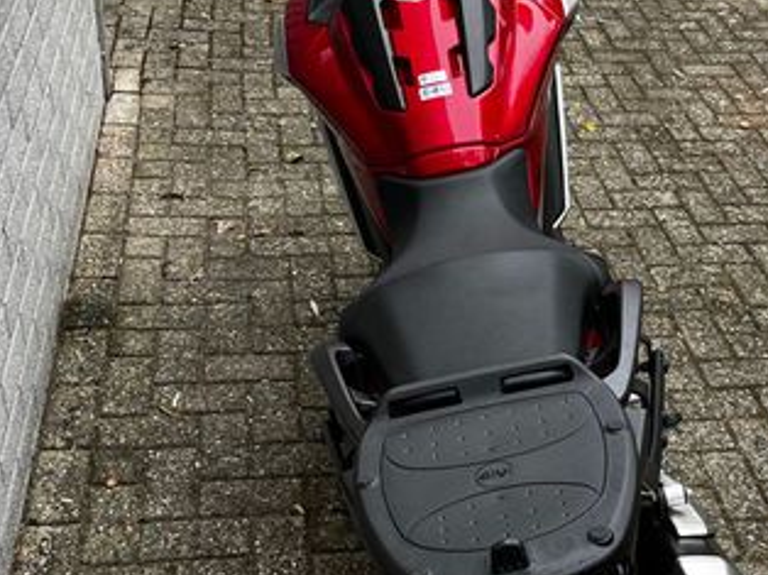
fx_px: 1175
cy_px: 286
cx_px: 484
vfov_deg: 27.5
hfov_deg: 36.0
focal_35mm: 53
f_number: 1.6
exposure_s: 1/122
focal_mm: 5.1
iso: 50
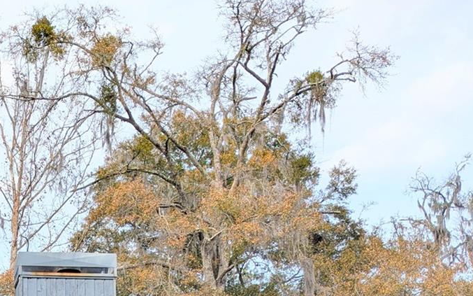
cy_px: 335
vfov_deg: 20.5
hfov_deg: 30.9
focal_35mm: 60
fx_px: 773
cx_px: -26
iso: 50
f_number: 1.85
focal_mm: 6.81
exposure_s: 1/1121
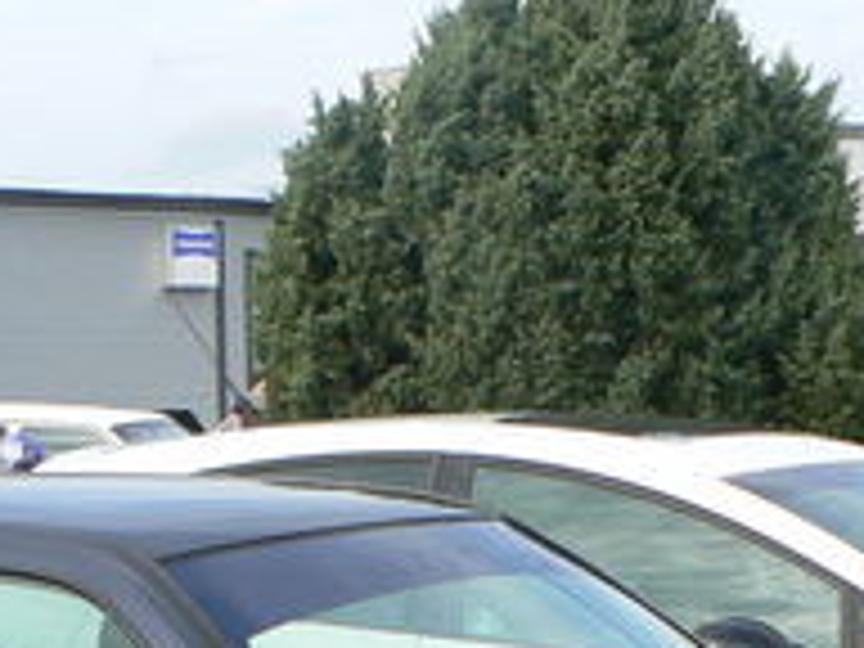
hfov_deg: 16.4
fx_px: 2995
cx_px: 261
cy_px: 1030
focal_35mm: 120
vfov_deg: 11.7
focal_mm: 6
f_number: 5.6
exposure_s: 1/250
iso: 80
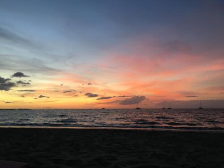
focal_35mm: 29
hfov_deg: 61.7
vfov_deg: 48.2
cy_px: 84
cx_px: 112
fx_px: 188
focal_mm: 4.15
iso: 40
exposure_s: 1/33
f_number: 2.2
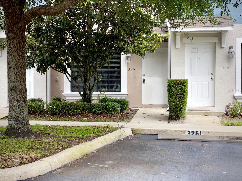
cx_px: 121
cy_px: 90
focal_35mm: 64
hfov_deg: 30.3
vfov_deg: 22.9
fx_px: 447
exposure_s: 1/302
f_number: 2.2
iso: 20
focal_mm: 7.5
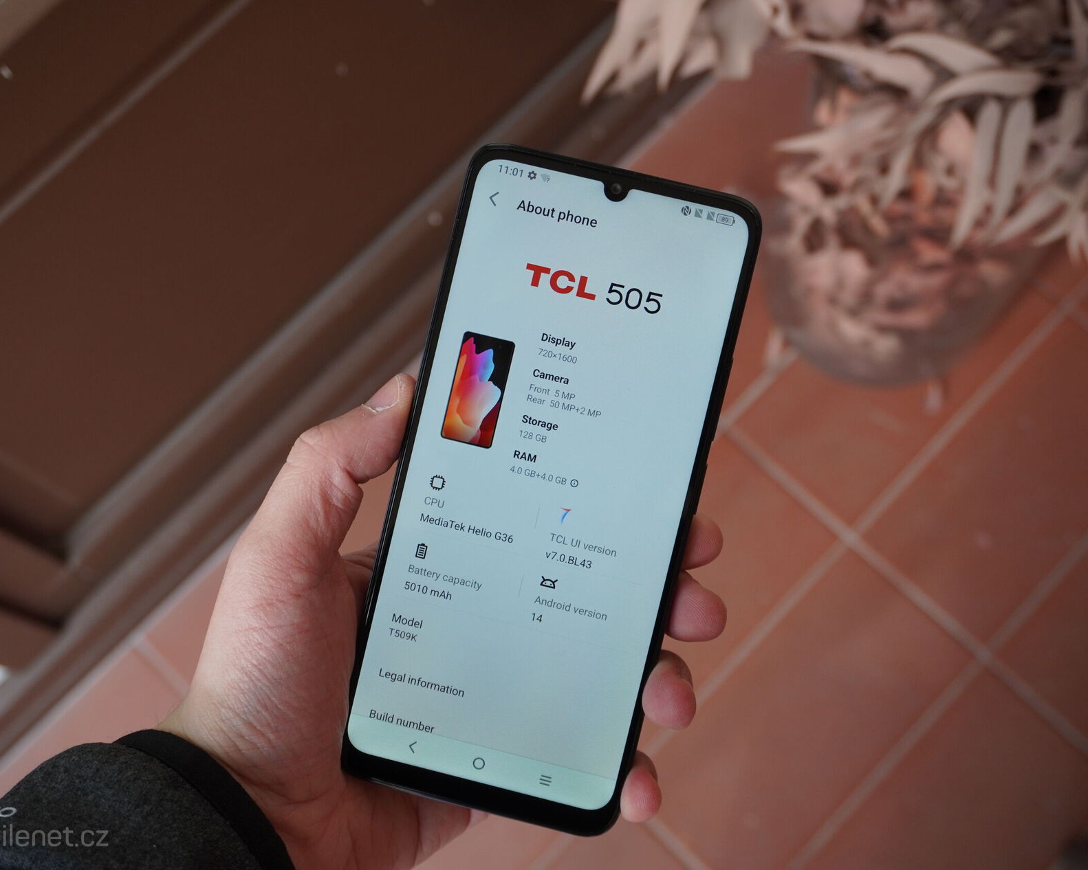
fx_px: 1320
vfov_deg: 36.5
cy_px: 438
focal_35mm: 41
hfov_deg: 44.8
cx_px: 524
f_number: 4.5
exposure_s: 1/160
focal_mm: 24
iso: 320
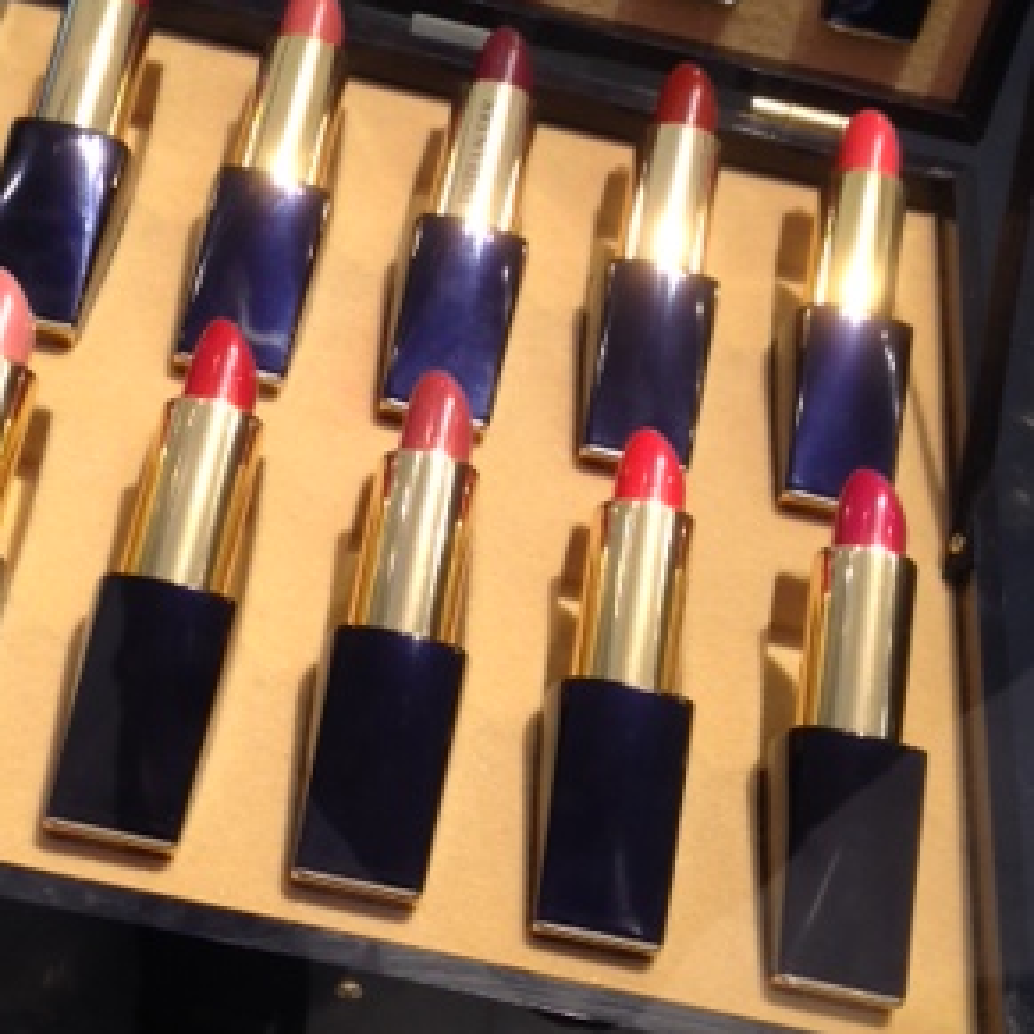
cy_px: 441
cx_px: 441
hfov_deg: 25.3
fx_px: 2298
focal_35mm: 68
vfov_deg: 25.3
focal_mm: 4.28
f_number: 2.4
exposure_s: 1/24
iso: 50
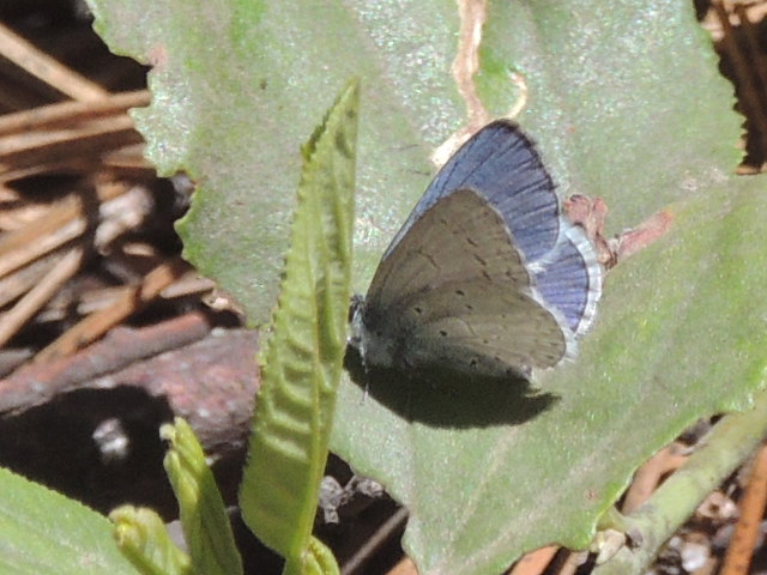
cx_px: 384
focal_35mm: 470
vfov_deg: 3.2
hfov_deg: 4.2
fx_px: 10414
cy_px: 288
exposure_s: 1/800
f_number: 4.9
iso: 250
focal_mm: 83.8
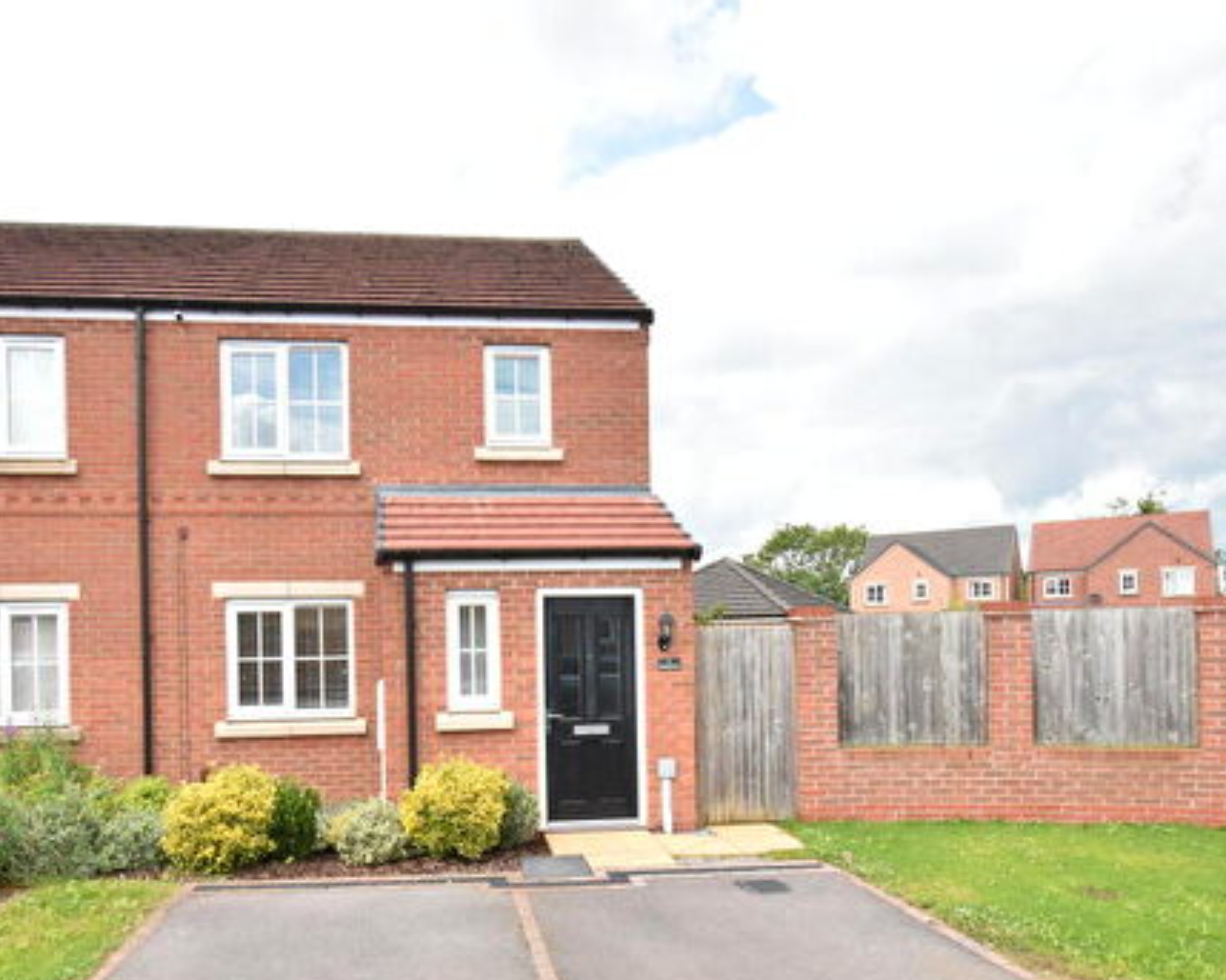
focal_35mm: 23
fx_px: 834
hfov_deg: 71.8
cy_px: 593
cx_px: 483
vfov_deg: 60.3
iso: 640
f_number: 5
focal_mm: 10
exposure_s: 1/1250
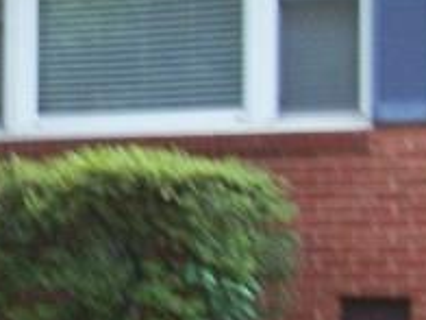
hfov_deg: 10.9
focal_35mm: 178
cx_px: -100
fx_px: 2191
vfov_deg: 8.3
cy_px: 187
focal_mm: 5.6
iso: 80
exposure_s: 1/87.6
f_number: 2.7
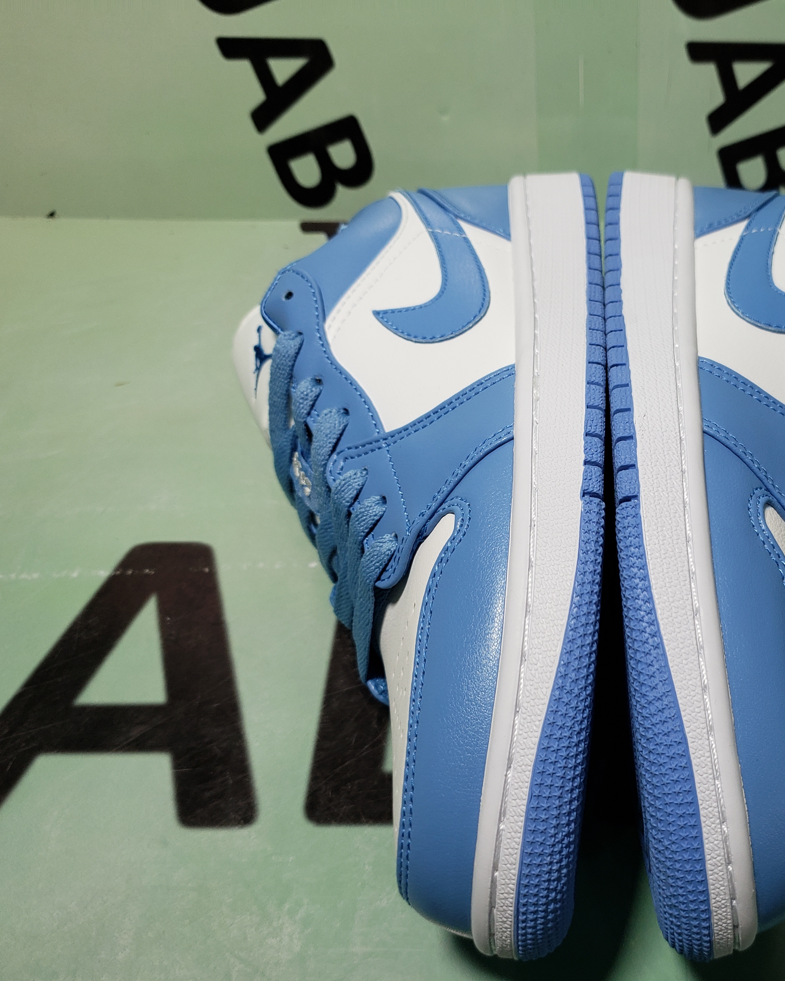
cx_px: 600
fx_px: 987
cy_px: 491
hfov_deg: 41.9
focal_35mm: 34
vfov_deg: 52.8
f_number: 1.5
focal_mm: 4.3
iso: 50
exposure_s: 1/509
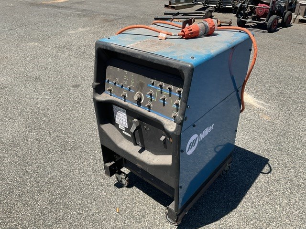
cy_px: 114
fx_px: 256
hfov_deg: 61.7
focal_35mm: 29
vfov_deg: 48.2
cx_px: 153
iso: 16
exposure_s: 1/1577
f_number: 1.8
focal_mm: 3
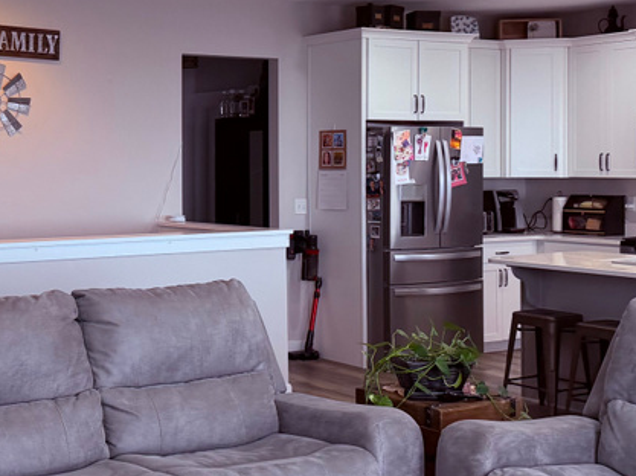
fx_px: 1083
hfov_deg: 31.8
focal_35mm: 59
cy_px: 166
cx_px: 117
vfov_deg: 24.7
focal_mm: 6.76
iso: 250
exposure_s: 1/120
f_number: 1.78
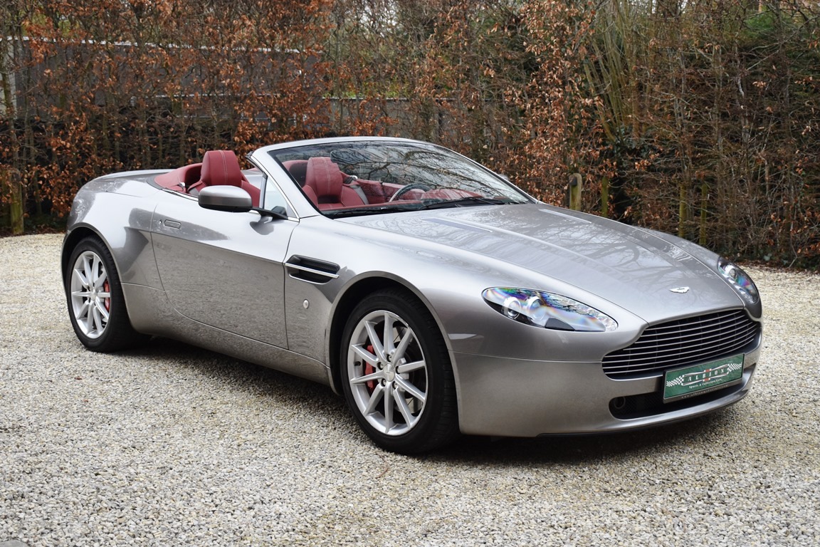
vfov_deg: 33.0
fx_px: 922
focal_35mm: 40
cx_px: 410
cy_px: 274
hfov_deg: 47.9
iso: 800
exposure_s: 1/160
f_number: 4
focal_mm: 27
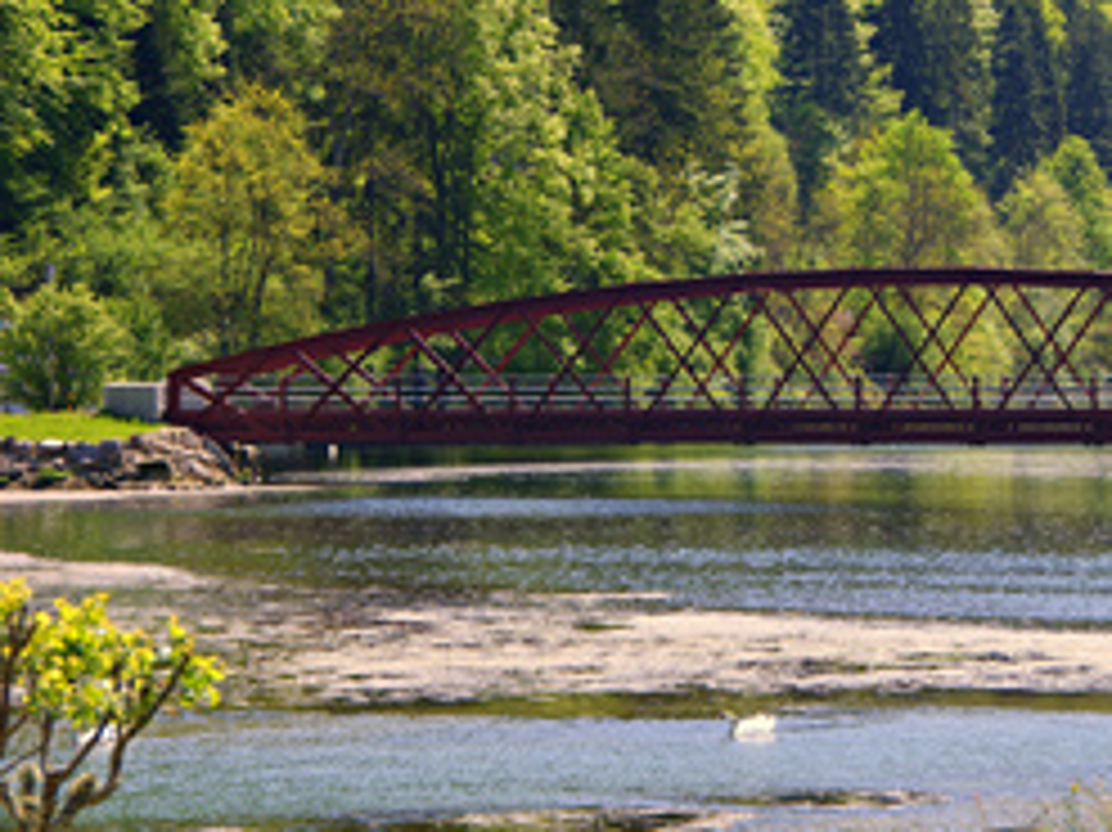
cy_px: 346
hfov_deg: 10.6
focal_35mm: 187
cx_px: 882
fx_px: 6004
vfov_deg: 7.9
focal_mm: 80
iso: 100
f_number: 8
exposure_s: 1/160
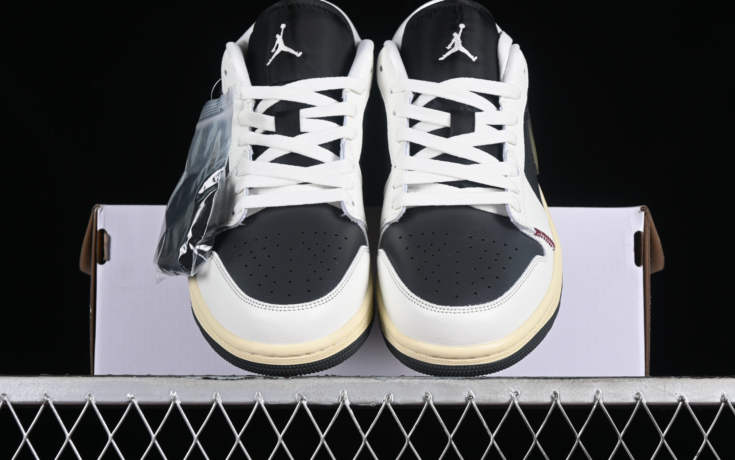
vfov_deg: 16.9
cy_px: 225
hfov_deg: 26.8
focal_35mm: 77
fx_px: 1542
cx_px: 368
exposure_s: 1/80
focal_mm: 50
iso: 160
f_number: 7.1
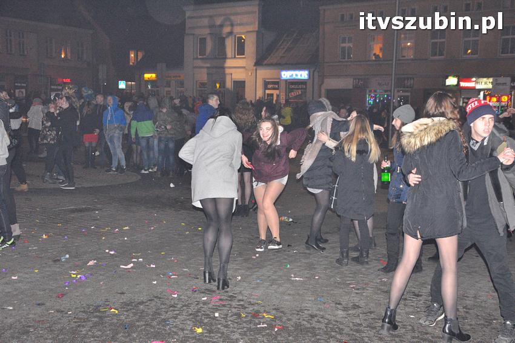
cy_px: 172
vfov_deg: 28.0
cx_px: 258
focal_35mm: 48
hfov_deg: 41.1
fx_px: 686
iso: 3200
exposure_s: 1/60
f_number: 5.6
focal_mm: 32
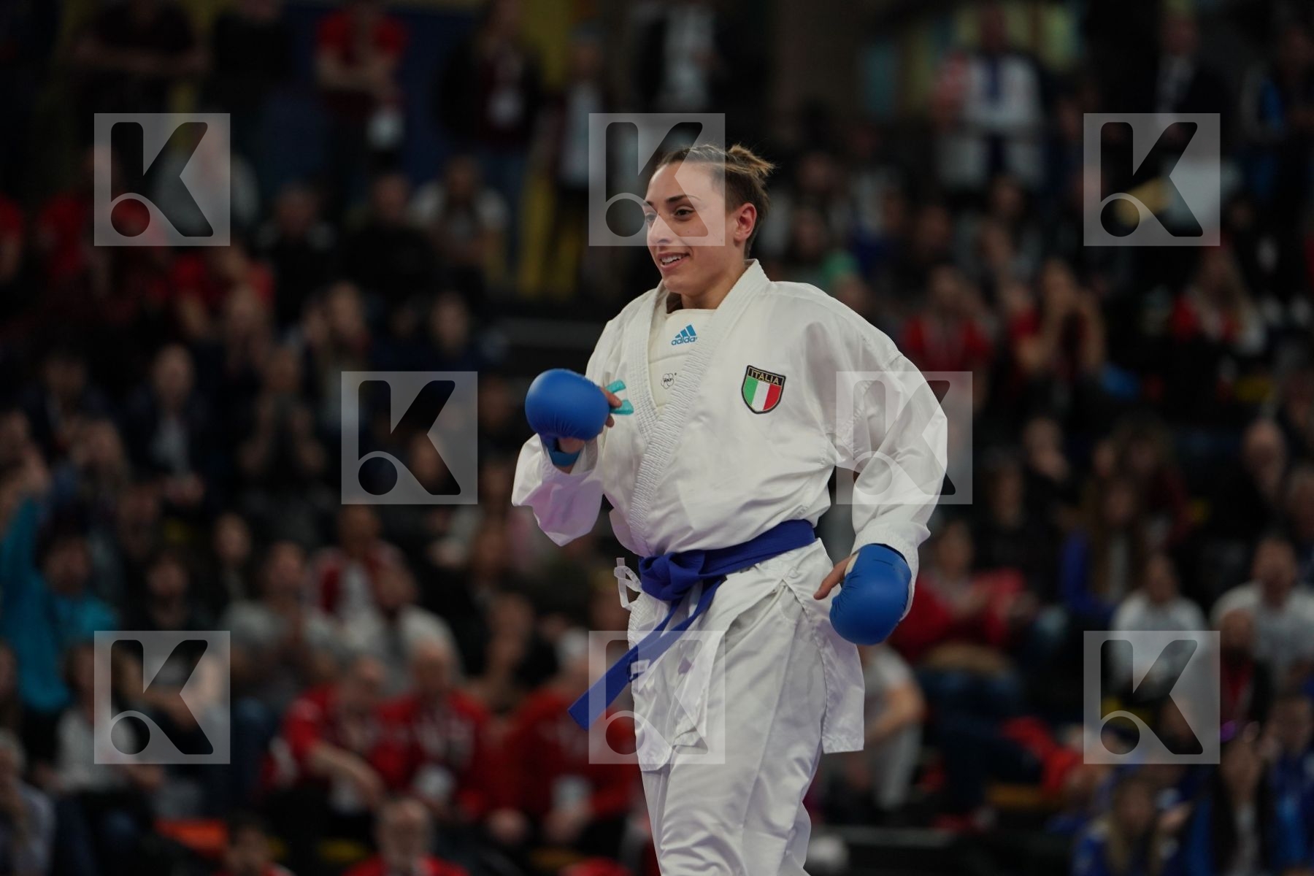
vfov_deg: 6.9
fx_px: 7299
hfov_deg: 10.3
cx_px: 657
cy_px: 438
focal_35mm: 200
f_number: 2.8
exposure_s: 1/1000
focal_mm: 200
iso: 1000
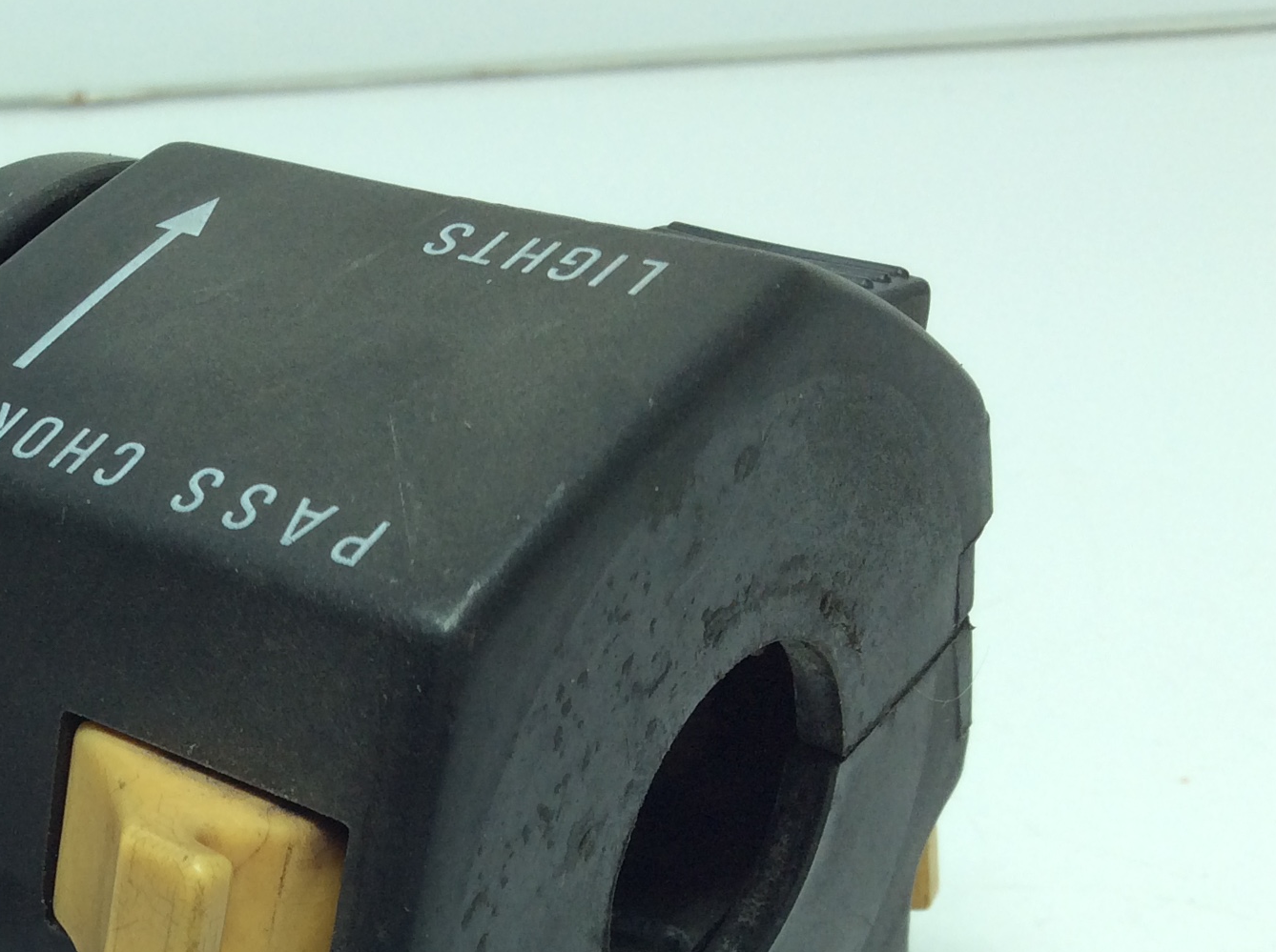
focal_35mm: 62
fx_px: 2282
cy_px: 903
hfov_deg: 29.7
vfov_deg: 22.8
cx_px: 89
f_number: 2.4
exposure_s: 1/270
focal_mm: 3.3
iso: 32
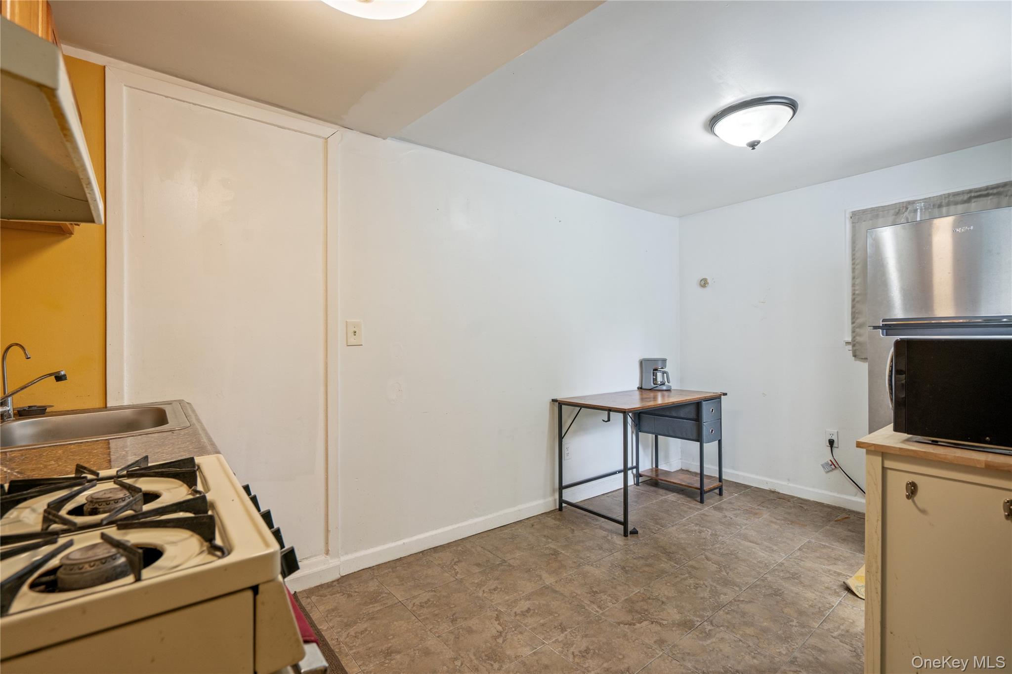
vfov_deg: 73.7
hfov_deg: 96.7
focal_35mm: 16
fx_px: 450
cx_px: 506
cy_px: 337
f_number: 5.6
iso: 1000
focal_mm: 16
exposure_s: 1/10
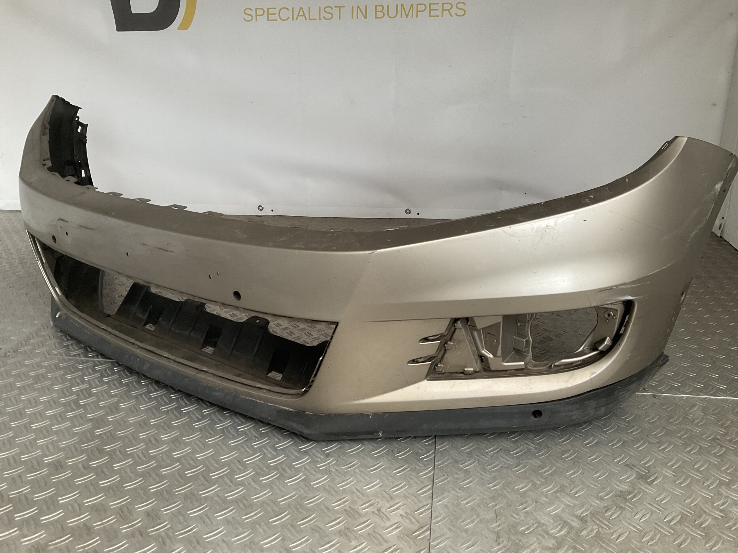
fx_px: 618
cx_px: 369
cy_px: 276
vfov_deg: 48.2
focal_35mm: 29
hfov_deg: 61.7
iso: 64
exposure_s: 1/50
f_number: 1.8
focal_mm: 3
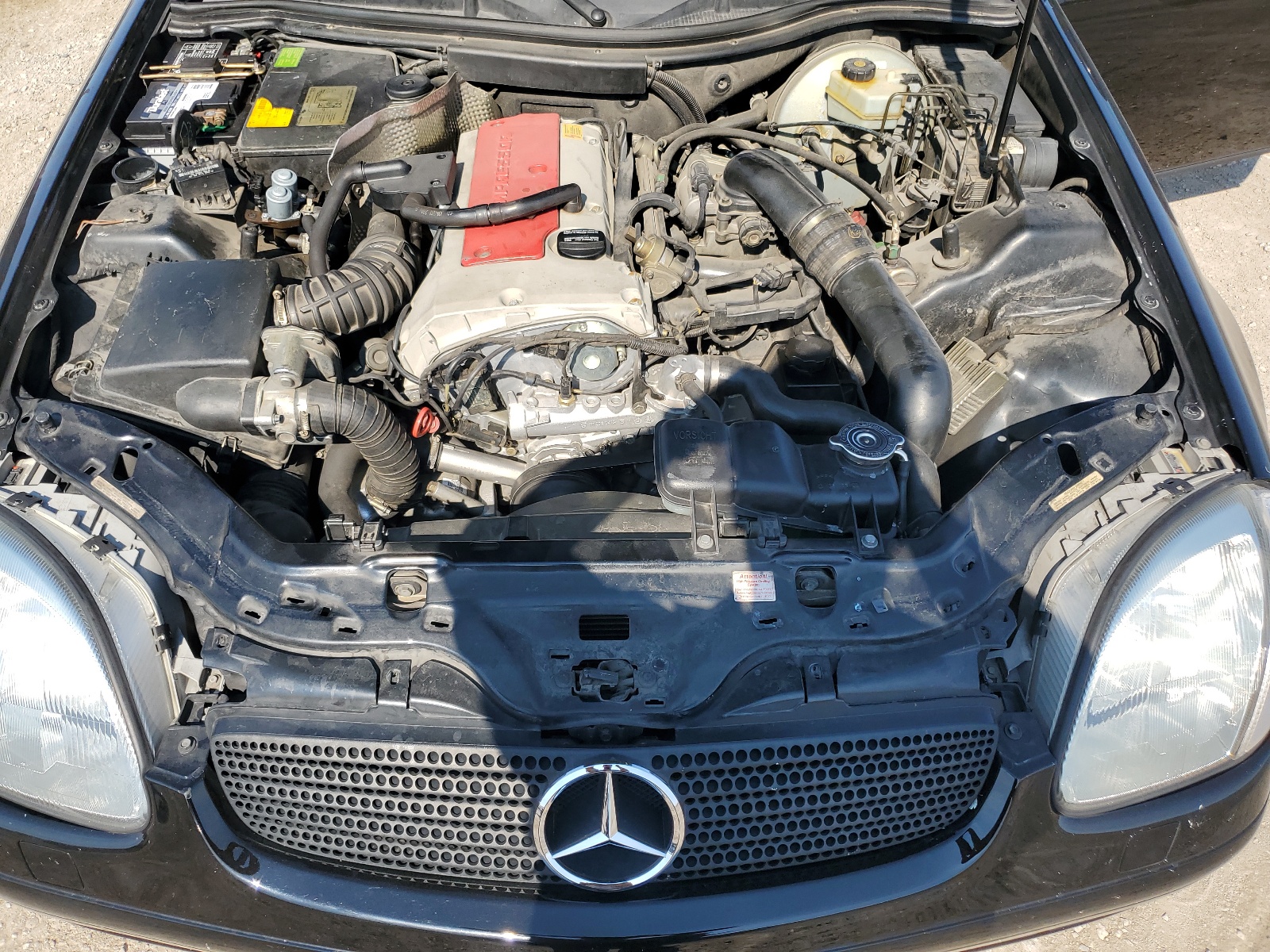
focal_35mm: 26
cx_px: 635
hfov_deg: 67.3
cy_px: 476
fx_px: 954
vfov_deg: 53.1
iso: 50
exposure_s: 1/1667
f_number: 1.5
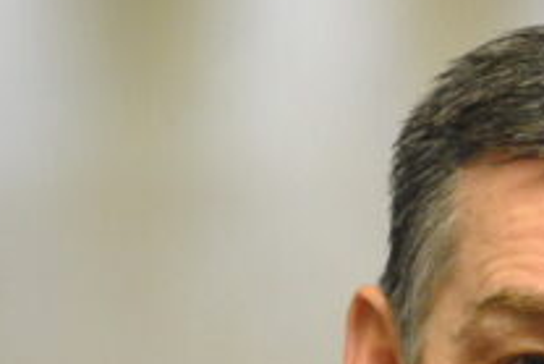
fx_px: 9012
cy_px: 615
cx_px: 536
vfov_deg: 2.3
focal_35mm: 596
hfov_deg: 3.5
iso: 1600
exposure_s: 1/60
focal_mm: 110
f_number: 4.5
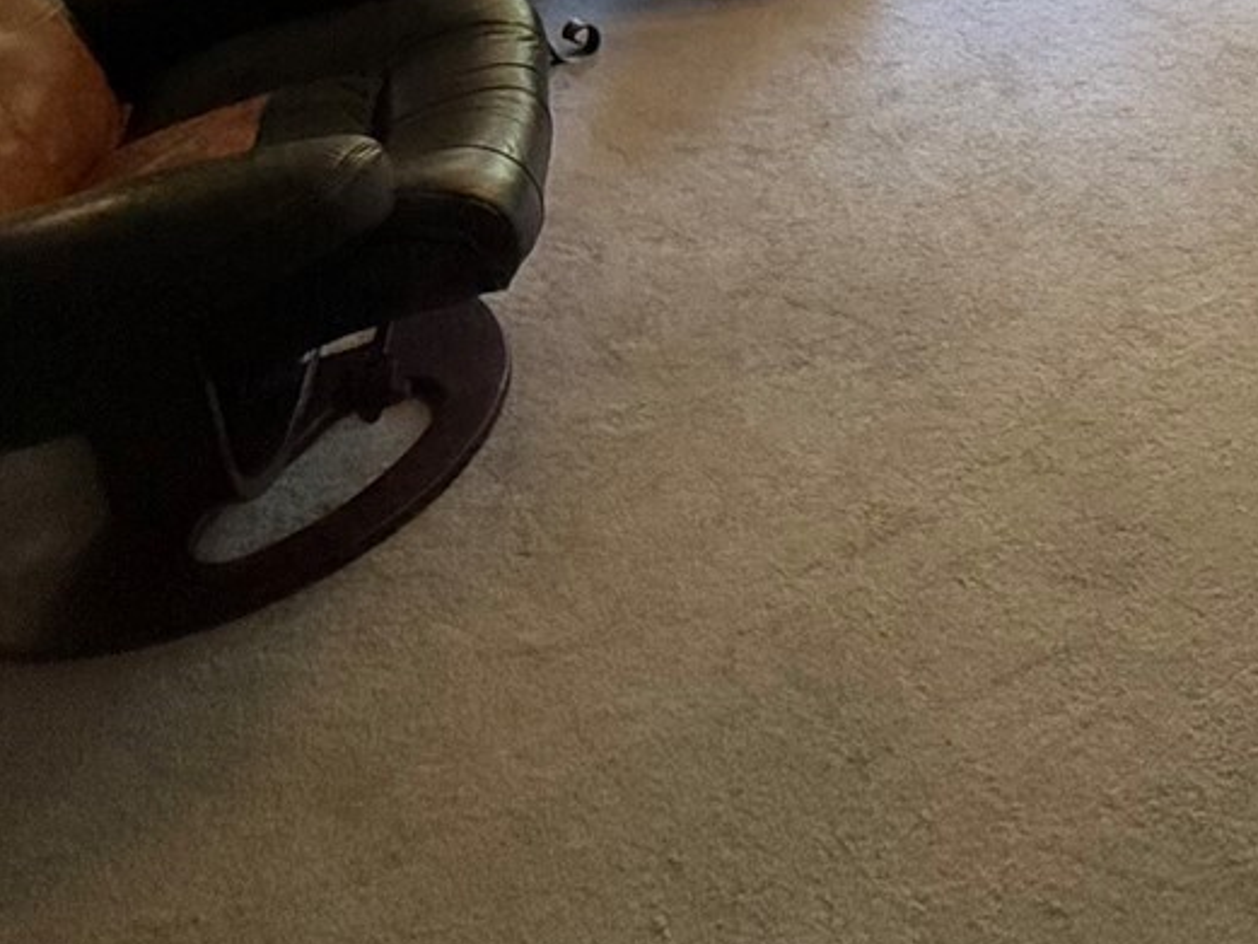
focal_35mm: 43
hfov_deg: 40.7
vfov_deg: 27.9
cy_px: -278
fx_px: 1563
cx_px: 1116
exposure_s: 1/120
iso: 320
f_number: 2.2
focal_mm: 2.22
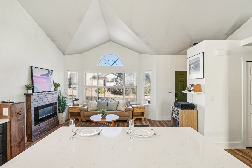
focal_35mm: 16
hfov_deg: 95.0
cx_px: 126
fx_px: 115
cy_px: 84
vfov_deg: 72.0
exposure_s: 1/30
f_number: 8
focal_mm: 11
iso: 125
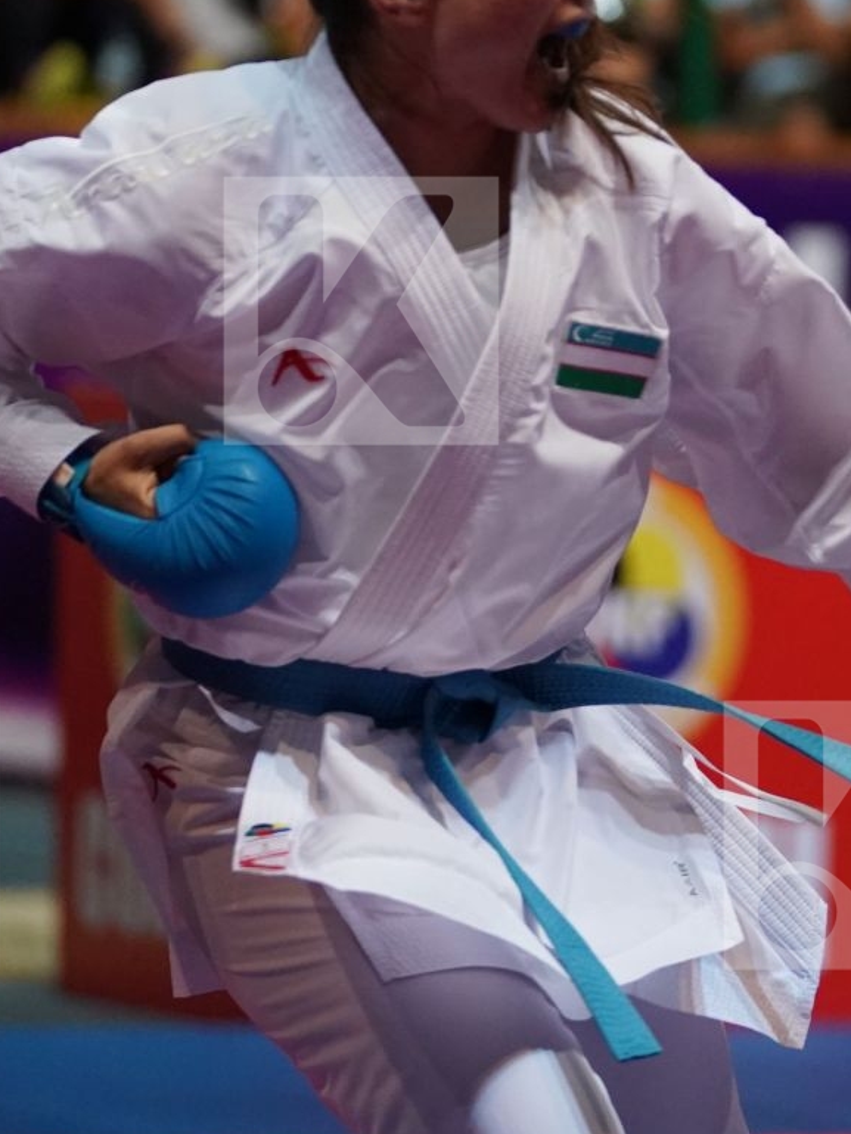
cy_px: 311
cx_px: 861
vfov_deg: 6.9
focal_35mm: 288
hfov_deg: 5.2
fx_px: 9438
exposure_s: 1/1000
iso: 4000
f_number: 2.8
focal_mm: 128
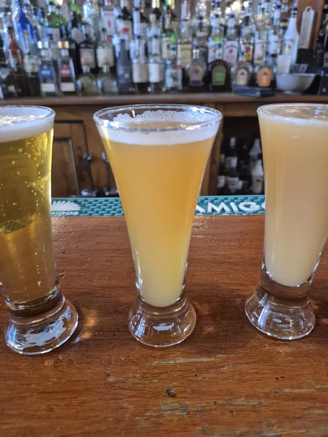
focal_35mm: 23
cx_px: 164
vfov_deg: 73.9
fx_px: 291
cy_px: 218
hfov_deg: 58.9
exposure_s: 1/60
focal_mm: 5.4
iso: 800
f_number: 1.8
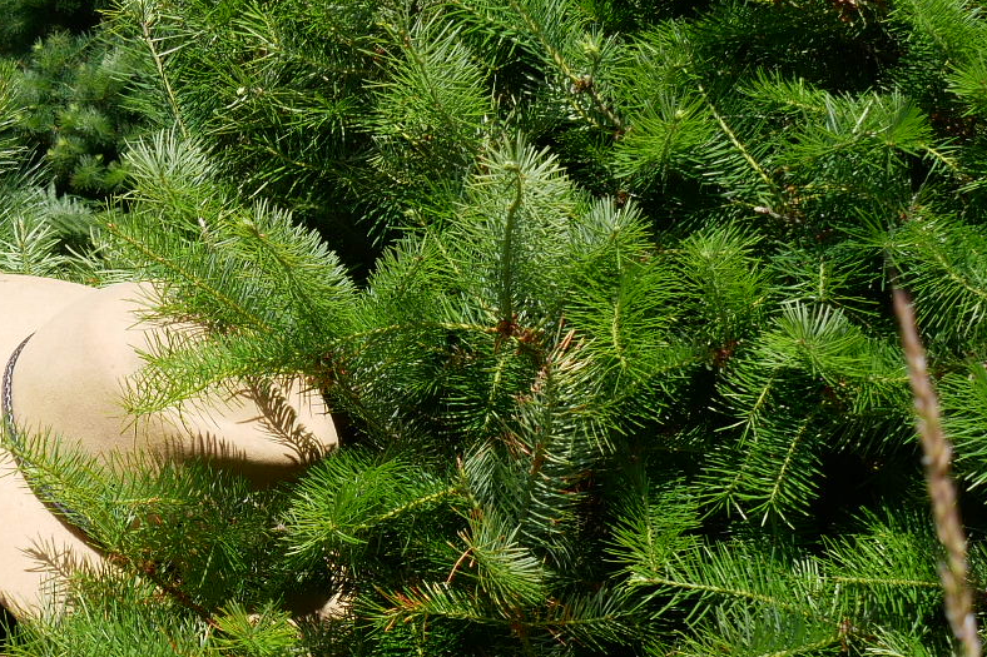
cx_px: 184
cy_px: 359
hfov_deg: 14.2
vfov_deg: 9.5
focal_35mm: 144
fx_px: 3947
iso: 200
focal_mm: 24
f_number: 8
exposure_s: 1/320
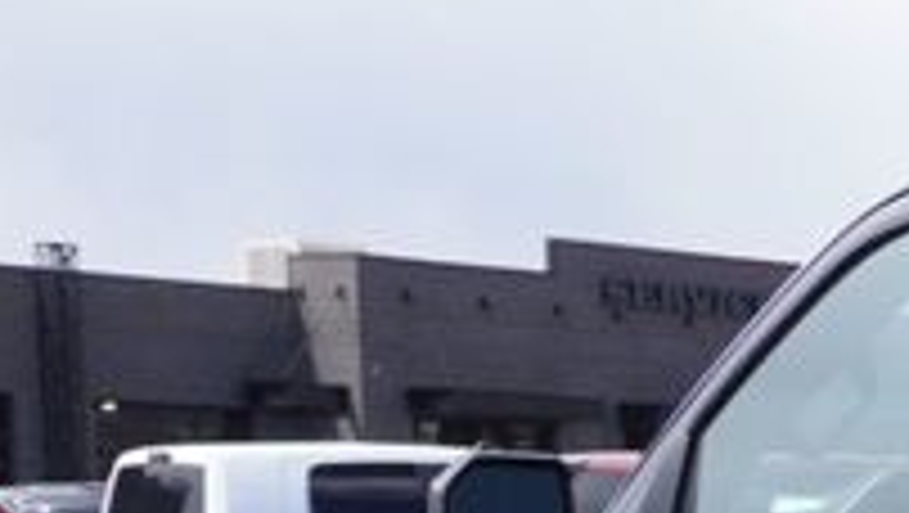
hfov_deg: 10.4
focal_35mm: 175
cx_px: 2282
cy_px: 1224
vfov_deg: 6.6
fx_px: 4221
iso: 100
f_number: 7.1
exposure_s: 1/200
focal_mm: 22
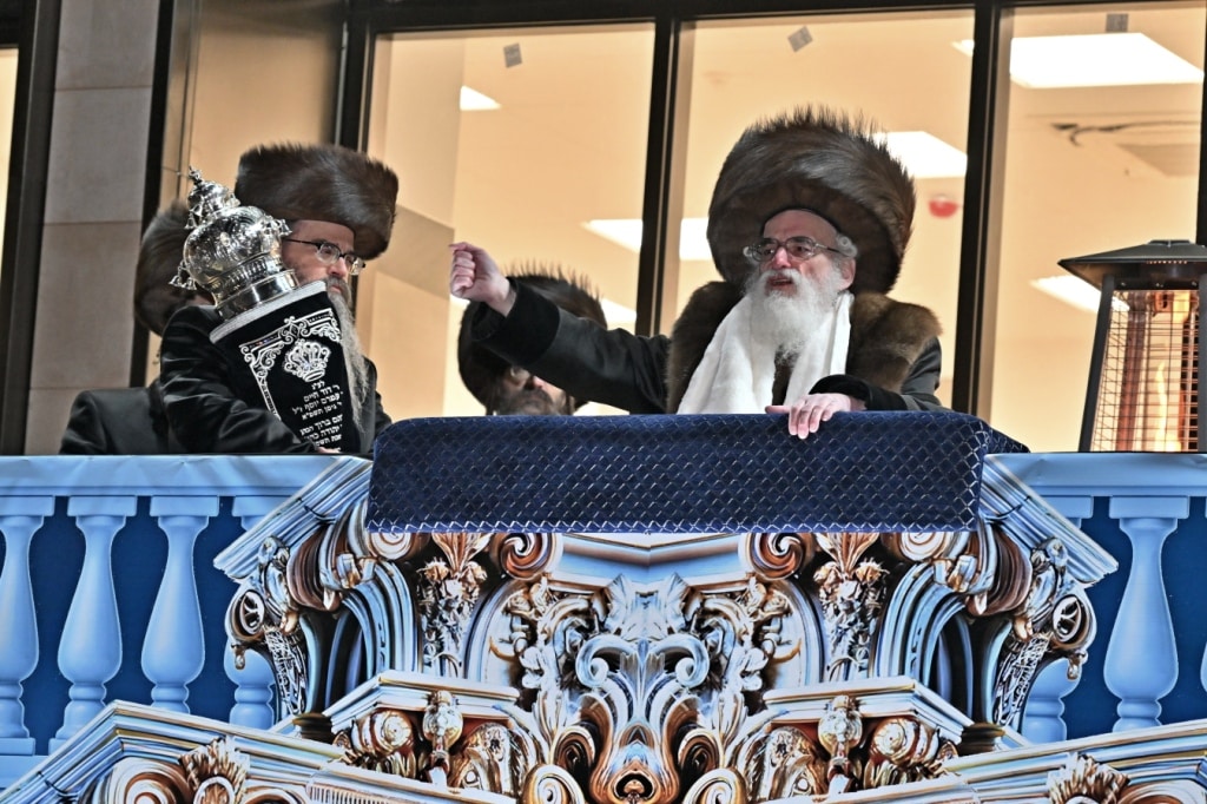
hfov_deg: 11.4
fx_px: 6033
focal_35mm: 180
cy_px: 402
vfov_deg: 7.6
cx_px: 604
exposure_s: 1/200
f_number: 4
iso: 1250
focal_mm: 120
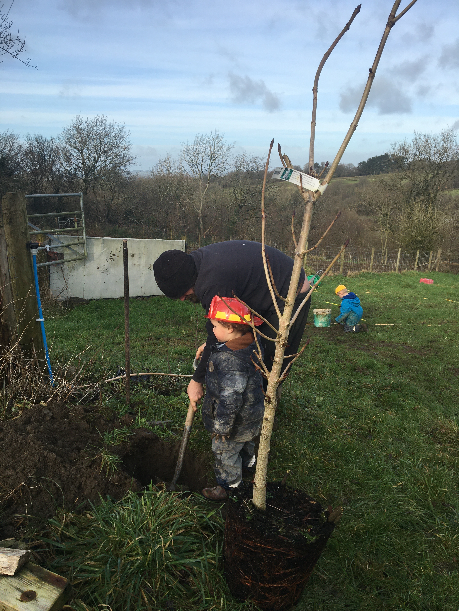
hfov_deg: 48.2
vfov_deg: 61.7
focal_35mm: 29
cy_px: 306
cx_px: 230
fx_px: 513
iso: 25
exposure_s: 1/836
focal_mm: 4.15
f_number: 2.2
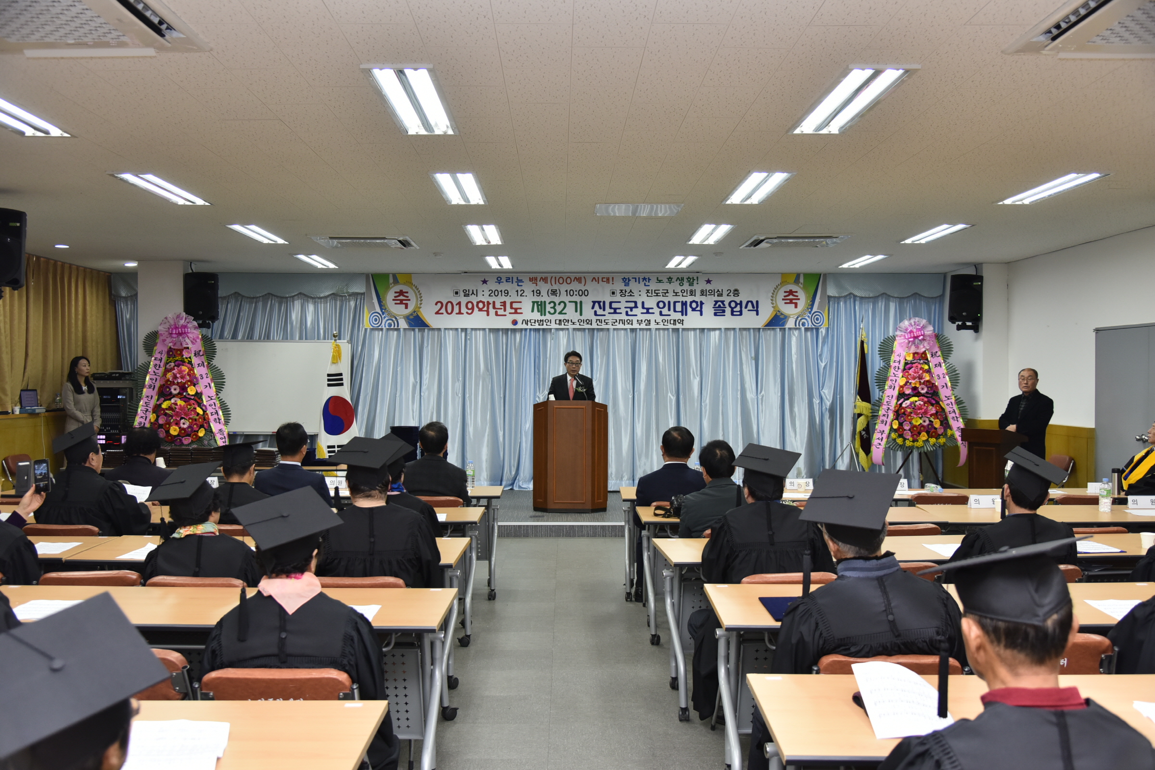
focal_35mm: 32
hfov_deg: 58.7
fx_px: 1027
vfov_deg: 41.1
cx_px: 578
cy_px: 385
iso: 800
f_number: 4.5
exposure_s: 1/125
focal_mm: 32
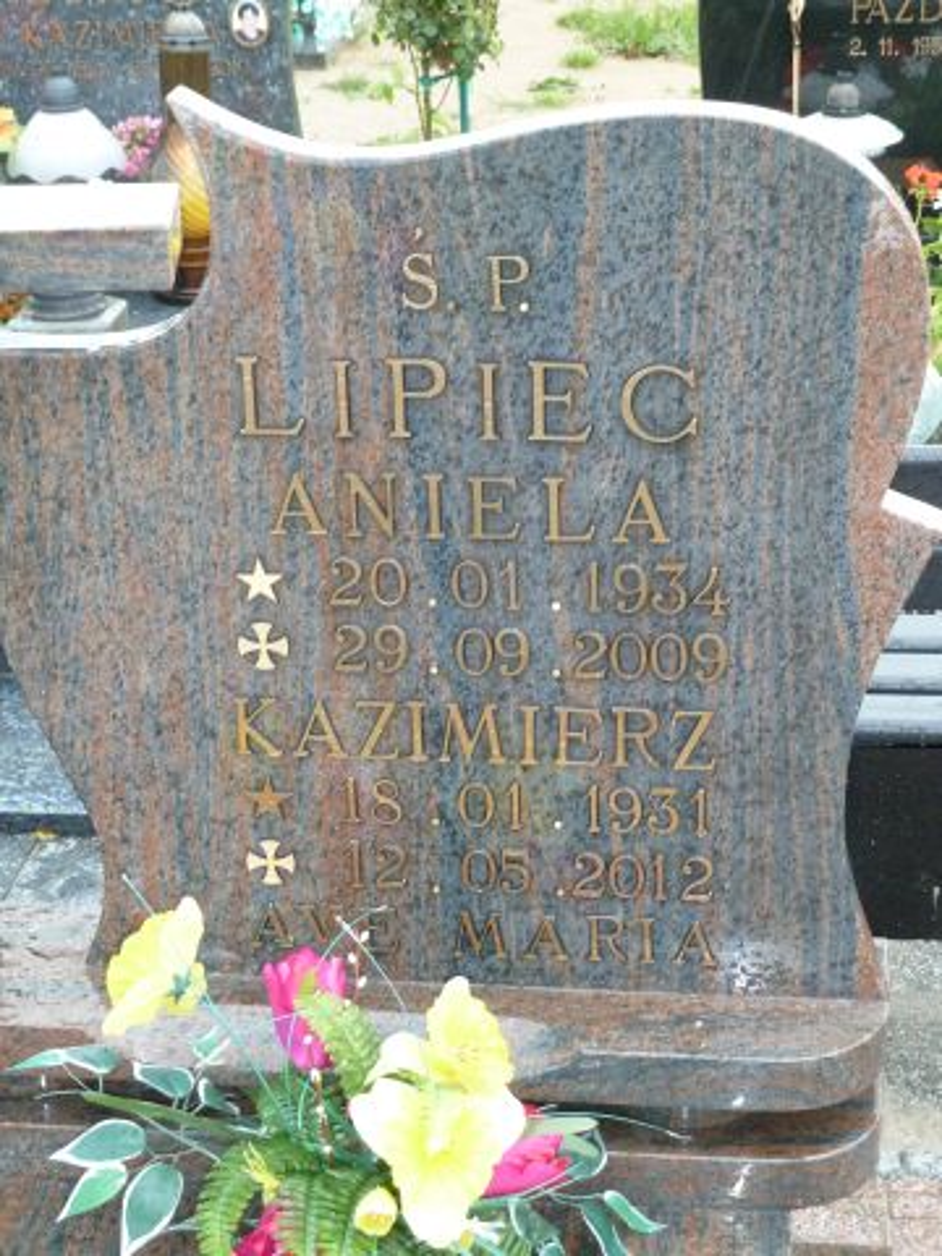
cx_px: 471
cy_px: 628
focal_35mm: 67
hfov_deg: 21.9
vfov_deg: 29.0
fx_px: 2431
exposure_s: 1/30
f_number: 4.1
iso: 320
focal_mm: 11
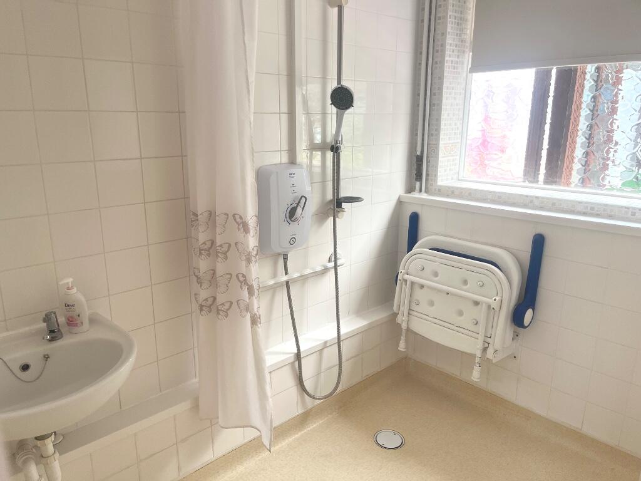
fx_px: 481
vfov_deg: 53.1
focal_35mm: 26
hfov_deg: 67.3
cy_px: 240
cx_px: 320
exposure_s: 1/143
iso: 64
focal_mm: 5.1
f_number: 1.6
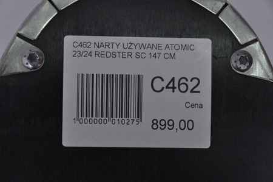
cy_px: 91
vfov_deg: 8.7
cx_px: 136
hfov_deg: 13.1
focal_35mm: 158
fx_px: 1193
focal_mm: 105
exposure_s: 1/125
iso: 3200
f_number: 9.5
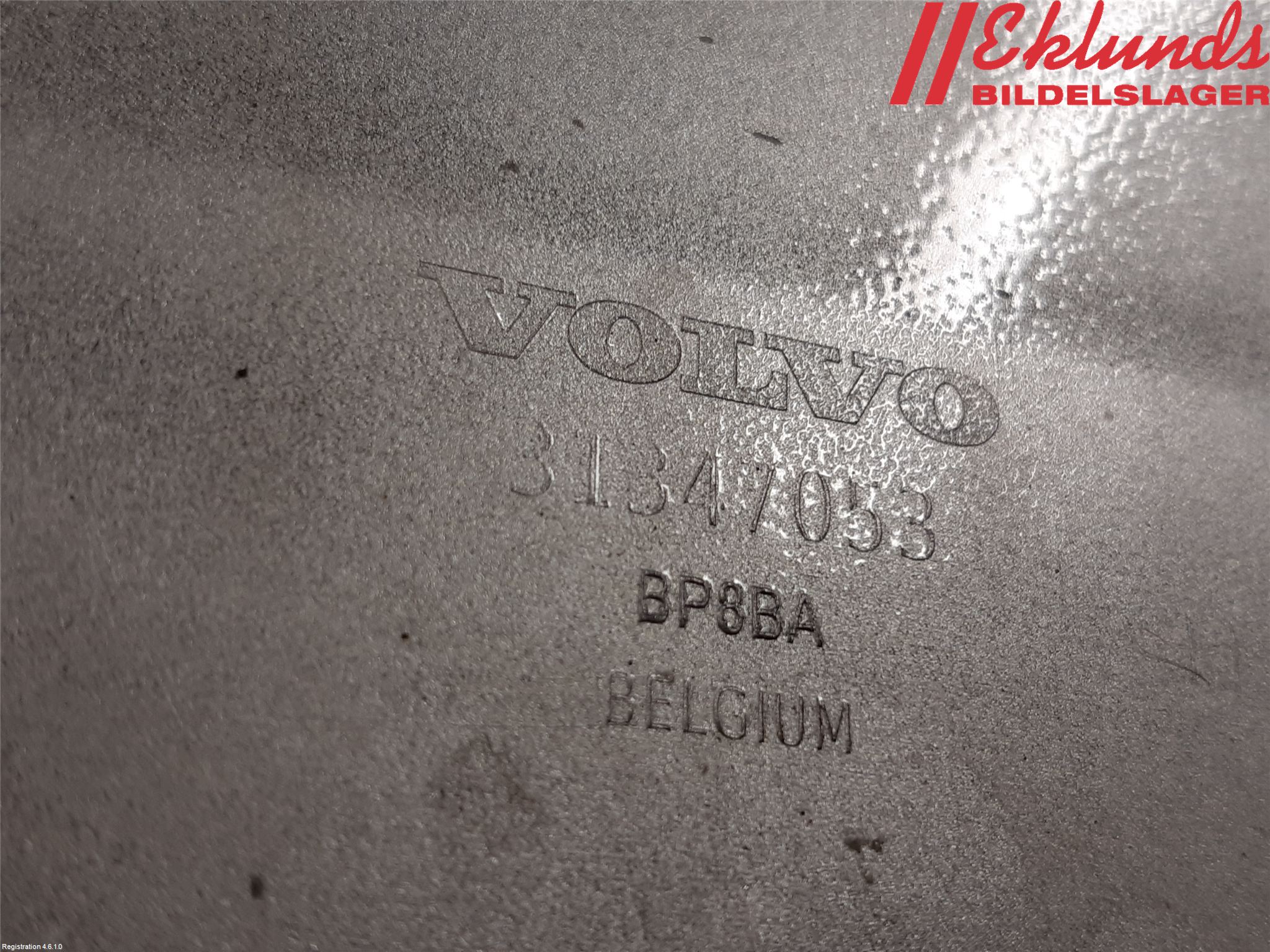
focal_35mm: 26
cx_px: 635
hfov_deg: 67.3
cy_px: 476
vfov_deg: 53.1
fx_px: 954
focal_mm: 3.93
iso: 50
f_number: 1.7
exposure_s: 1/100
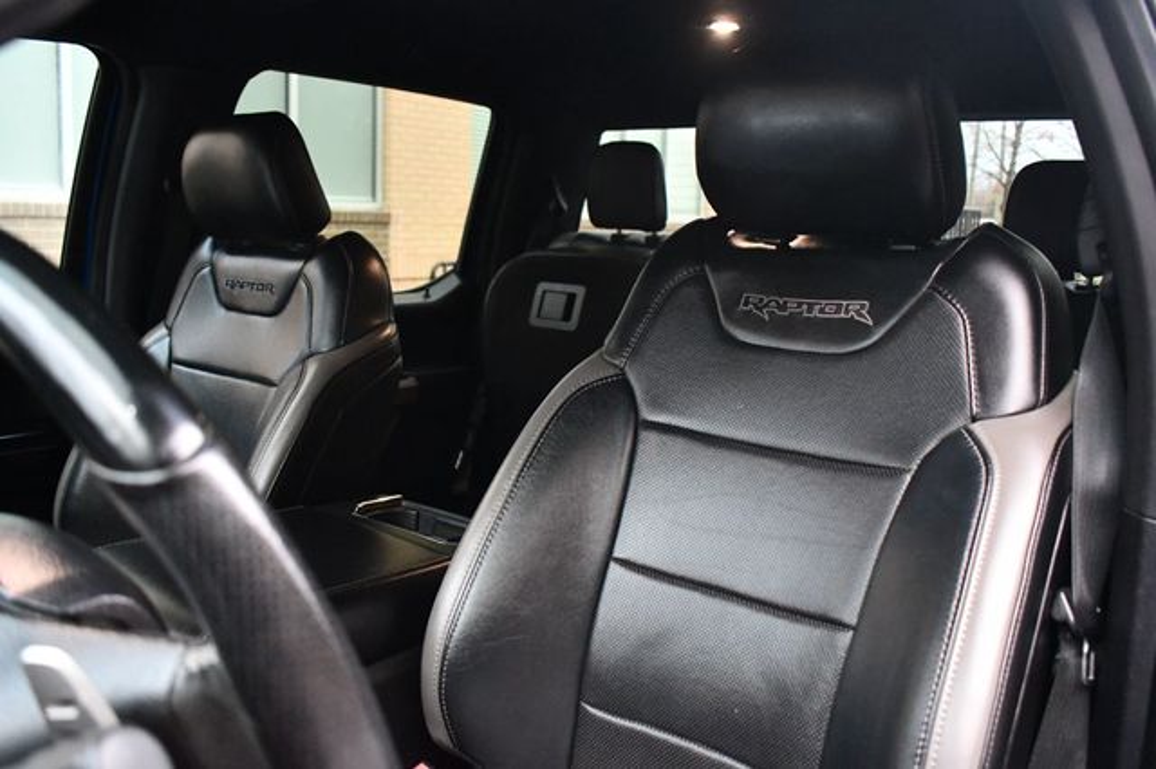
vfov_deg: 43.6
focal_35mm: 30
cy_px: 384
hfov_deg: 62.0
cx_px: 578
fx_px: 963
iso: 6400
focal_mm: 20
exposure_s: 1/60
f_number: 3.8
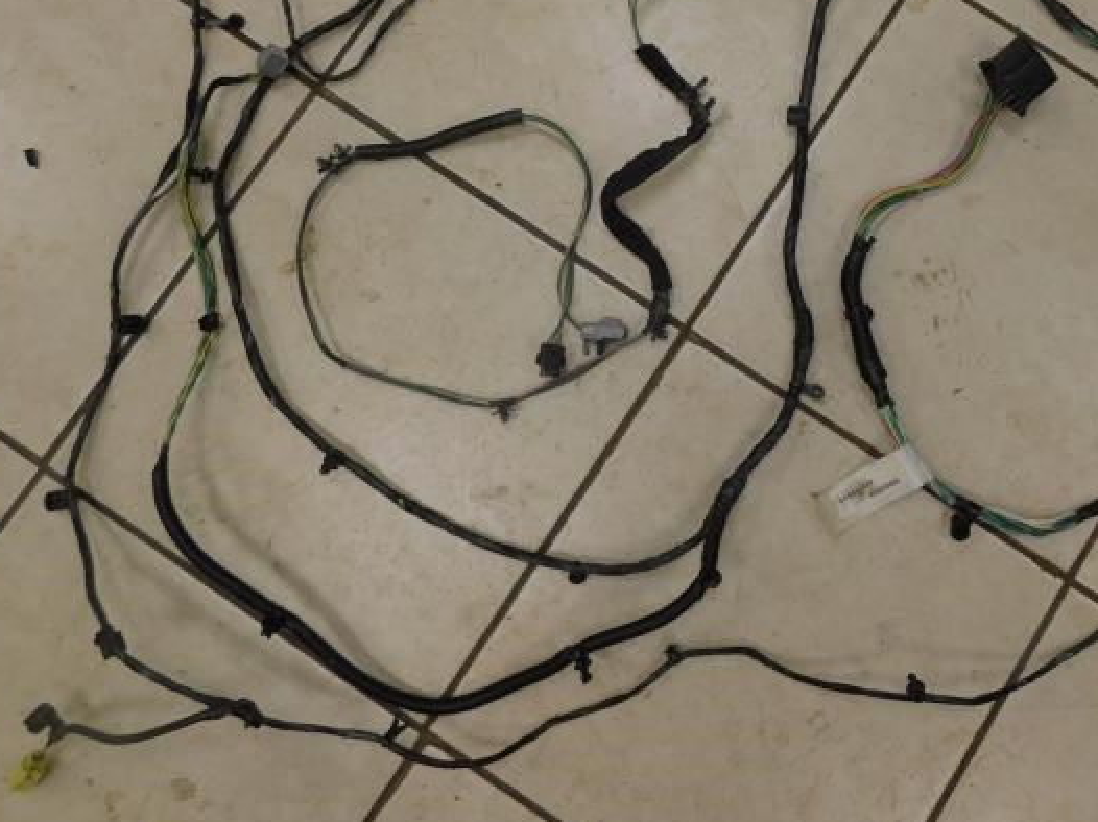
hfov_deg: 51.6
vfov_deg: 39.6
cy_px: 211
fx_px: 1110
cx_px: 739
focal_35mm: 35
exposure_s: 1/50
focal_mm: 4
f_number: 3
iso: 125
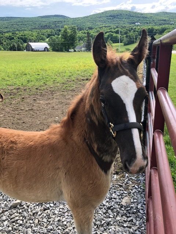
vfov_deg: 63.4
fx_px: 190
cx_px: 88
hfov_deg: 49.7
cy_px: 117
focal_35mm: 28
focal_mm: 4
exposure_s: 1/607
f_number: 1.8
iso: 20
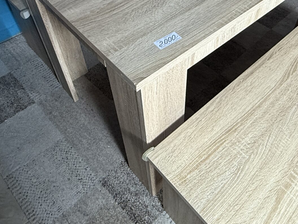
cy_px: 48
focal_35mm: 34
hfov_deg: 53.5
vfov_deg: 40.3
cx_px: 181
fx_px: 293
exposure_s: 1/50
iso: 200
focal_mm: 2.22
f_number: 2.2
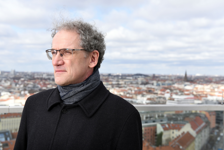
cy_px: 75
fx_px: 299
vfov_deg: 28.1
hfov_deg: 41.1
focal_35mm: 48
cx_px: 112
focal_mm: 48
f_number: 6.3
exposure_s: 1/250
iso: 100
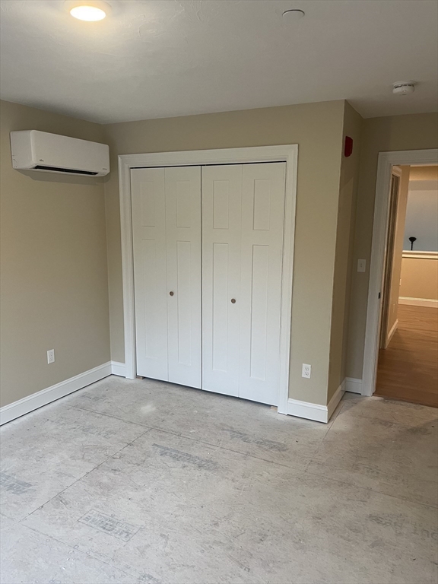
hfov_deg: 53.1
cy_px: 292
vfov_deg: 67.3
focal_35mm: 26
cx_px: 219
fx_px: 439
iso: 100
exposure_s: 1/60
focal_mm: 5.1
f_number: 1.6
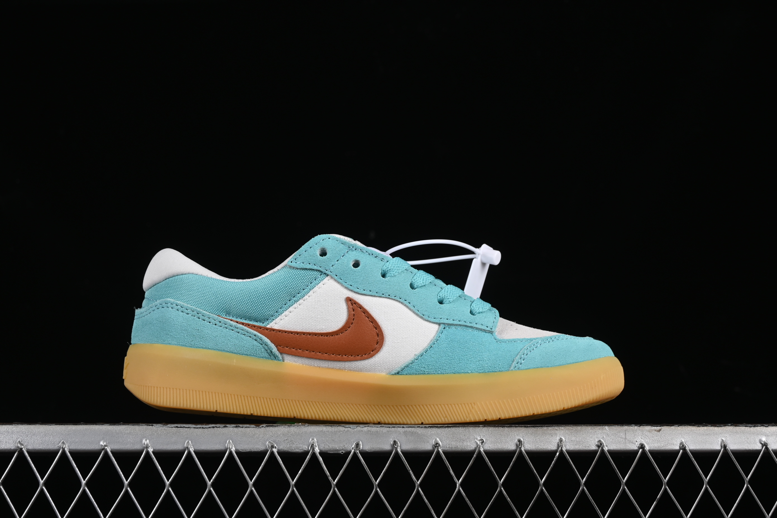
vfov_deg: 19.3
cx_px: 388
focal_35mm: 70
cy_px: 259
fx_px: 1522
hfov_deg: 28.6
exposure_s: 1/160
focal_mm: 47
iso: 160
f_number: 8
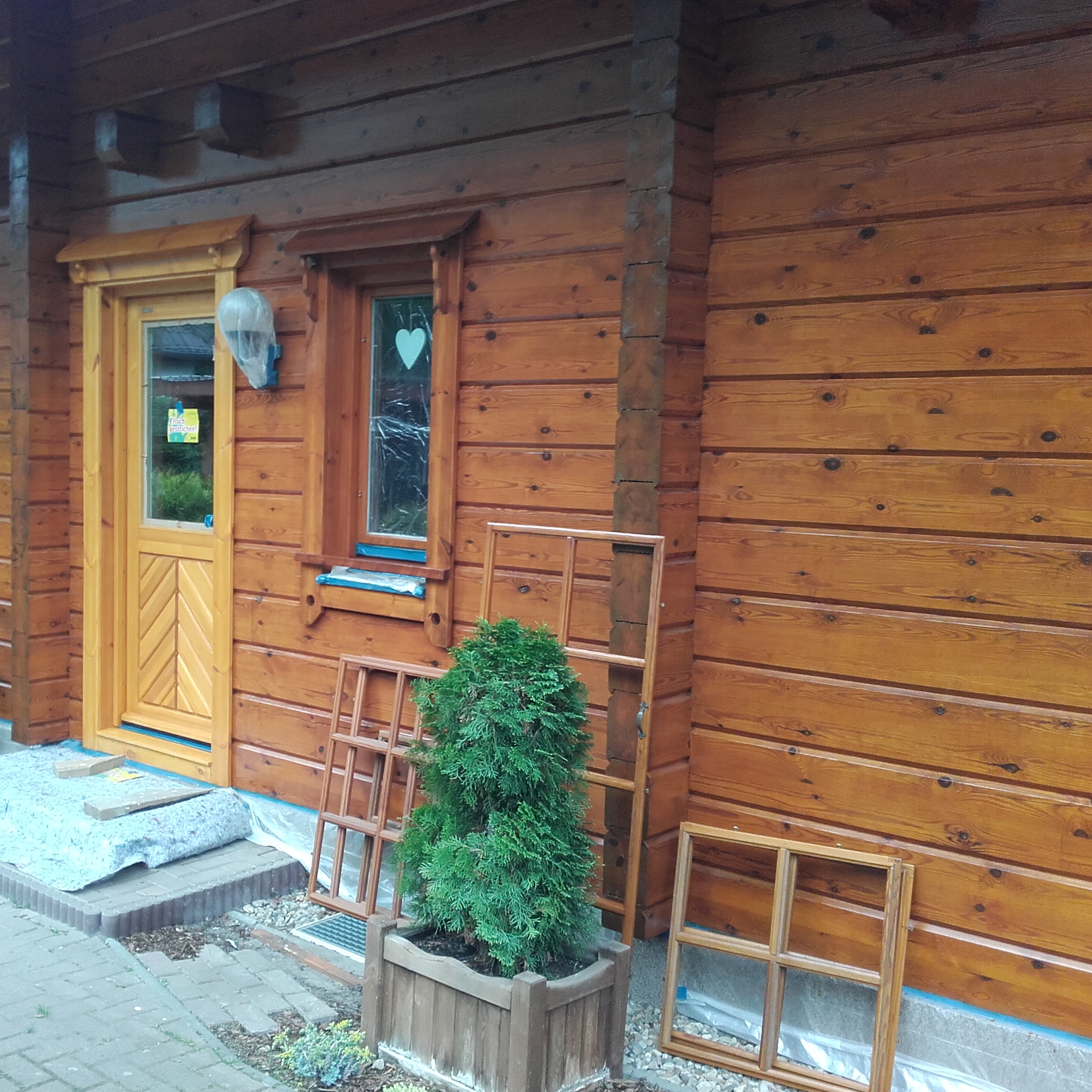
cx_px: 389
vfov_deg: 44.9
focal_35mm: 37
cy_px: 541
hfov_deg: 44.4
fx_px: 1321
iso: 50
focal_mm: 3.31
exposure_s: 1/50
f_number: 2.2
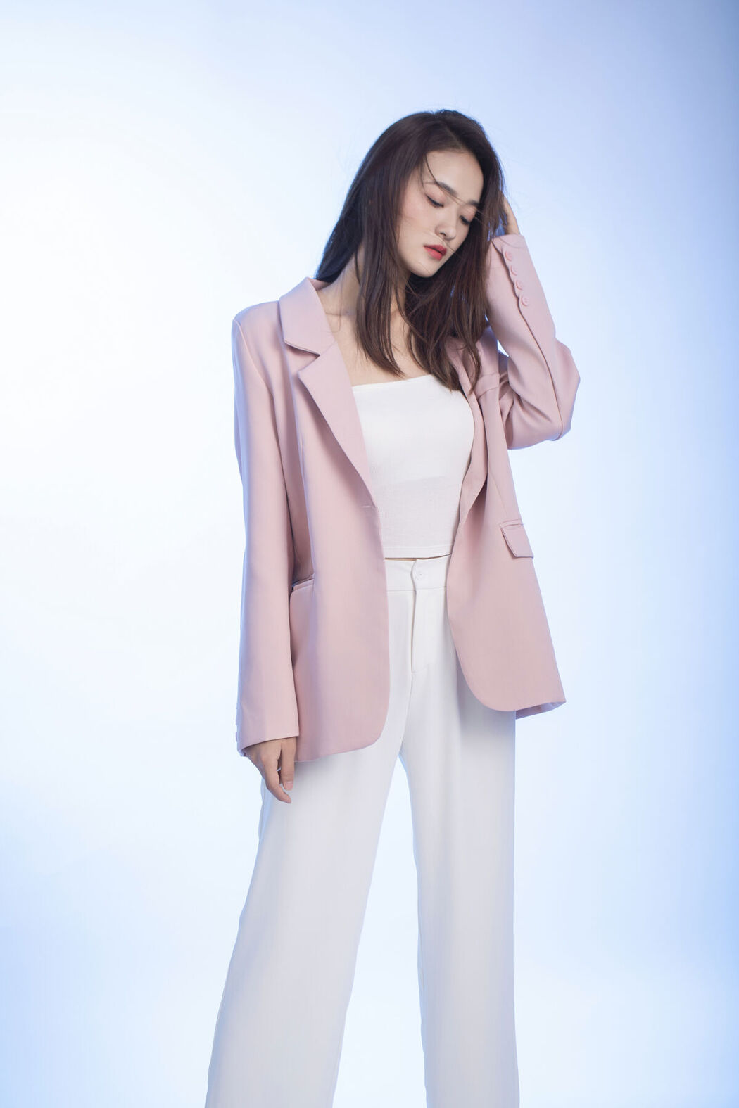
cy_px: 554
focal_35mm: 99
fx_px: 3048
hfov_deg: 13.8
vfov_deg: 20.6
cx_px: 370
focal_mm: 100
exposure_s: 1/160
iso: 200
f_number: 4
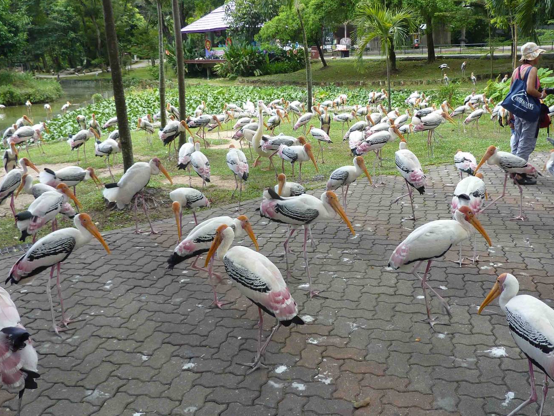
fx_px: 528
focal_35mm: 33
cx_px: 320
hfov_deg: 55.1
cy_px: 166
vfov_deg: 42.7
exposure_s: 1/100
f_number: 3.3
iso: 80
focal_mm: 4.4
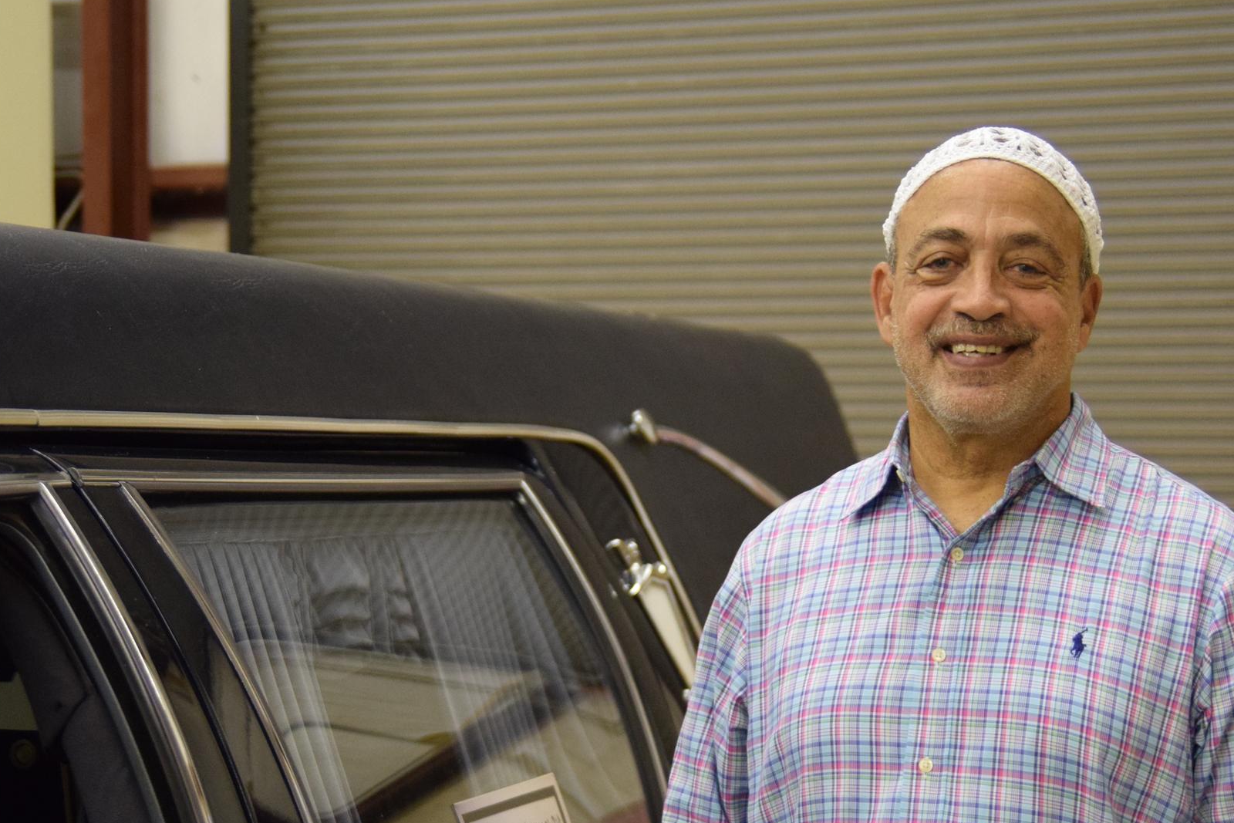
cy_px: 582
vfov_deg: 18.8
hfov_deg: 28.0
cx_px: 716
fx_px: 2468
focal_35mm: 72
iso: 1800
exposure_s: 1/60
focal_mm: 32
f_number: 2.8
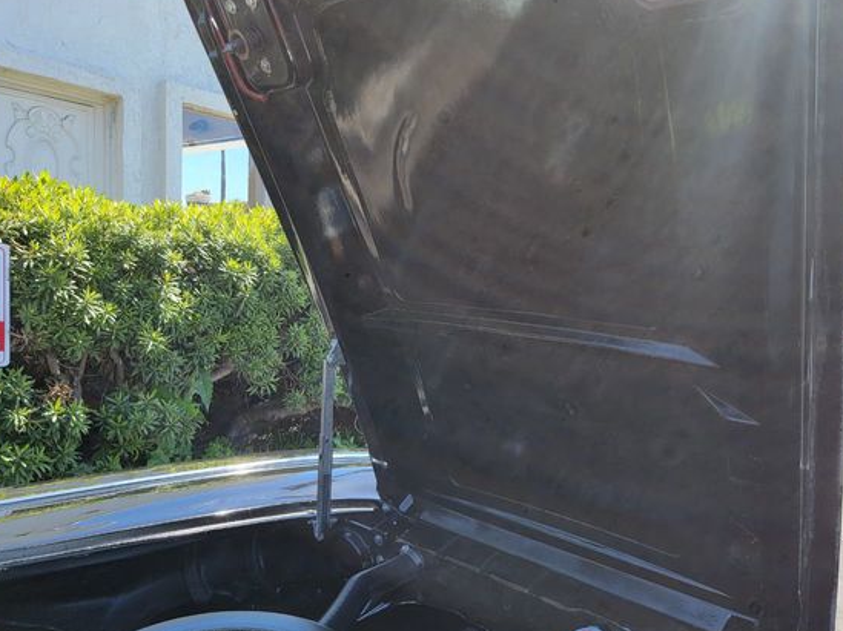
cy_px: 347
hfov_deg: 63.4
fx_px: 681
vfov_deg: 49.6
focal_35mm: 28
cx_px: 447
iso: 16
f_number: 1.8
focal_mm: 6.7
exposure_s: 1/214
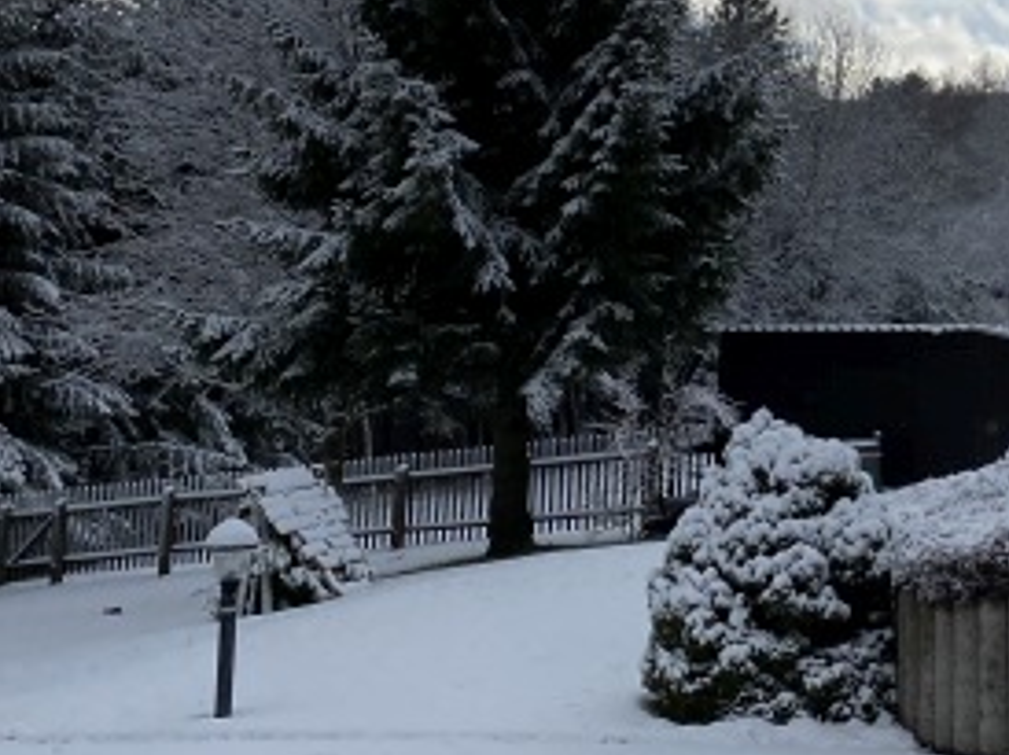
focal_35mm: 76
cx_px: 1171
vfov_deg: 18.5
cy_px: -96
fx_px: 2213
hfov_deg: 23.7
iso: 32
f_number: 1.8
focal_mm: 4.25
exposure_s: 1/4831
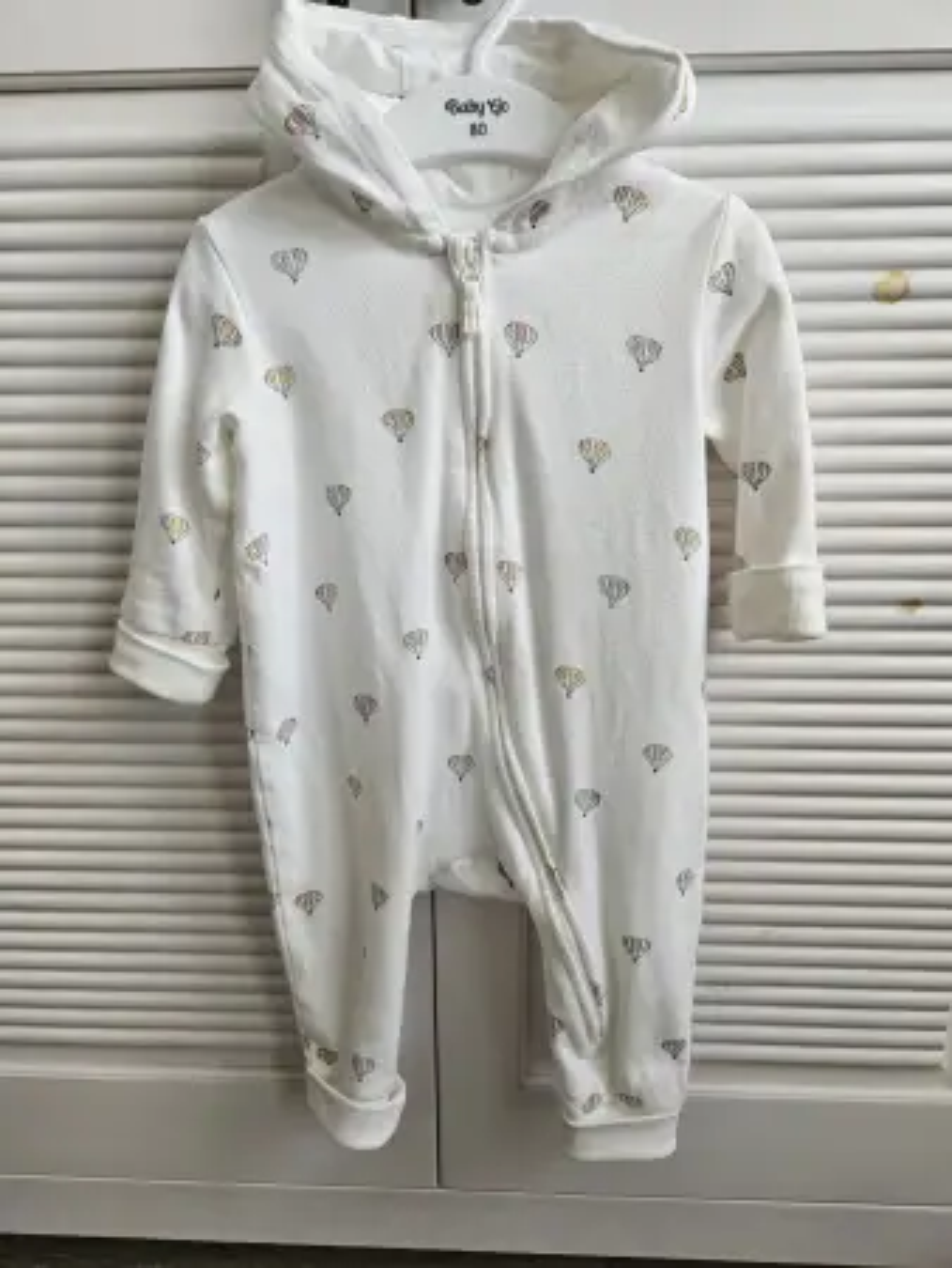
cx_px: 476
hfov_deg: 58.9
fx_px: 843
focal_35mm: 23
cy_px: 634
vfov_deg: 73.9
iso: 200
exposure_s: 1/190
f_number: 1.8
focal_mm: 5.4
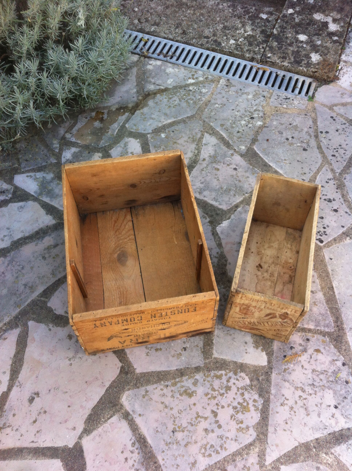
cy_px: 236
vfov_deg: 52.7
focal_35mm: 35
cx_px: 176
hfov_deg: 40.6
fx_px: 476
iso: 80
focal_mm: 3.85
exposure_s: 1/132
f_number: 2.8
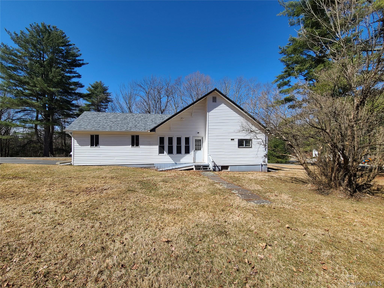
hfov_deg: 106.2
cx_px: 192
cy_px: 144
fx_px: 144
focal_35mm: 13
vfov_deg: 89.9
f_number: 2.2
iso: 50
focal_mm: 2.2
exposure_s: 1/1967
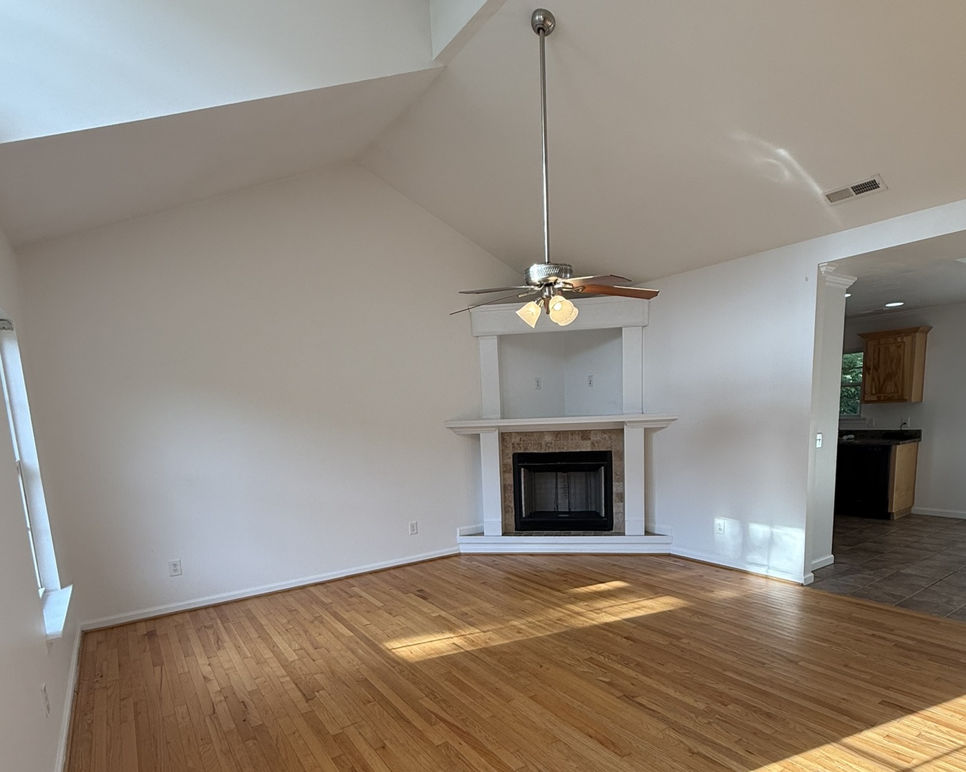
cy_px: 502
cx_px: 509
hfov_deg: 80.3
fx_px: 572
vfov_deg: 66.6
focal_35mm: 20
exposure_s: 1/164
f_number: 2.2
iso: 64
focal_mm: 2.22
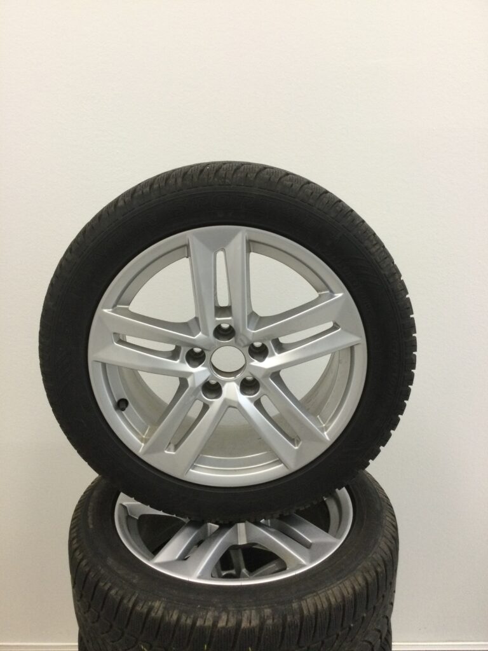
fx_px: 583
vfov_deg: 58.4
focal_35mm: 31
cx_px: 244
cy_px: 326
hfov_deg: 45.4
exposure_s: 1/33
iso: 125
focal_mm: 3.3
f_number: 2.4
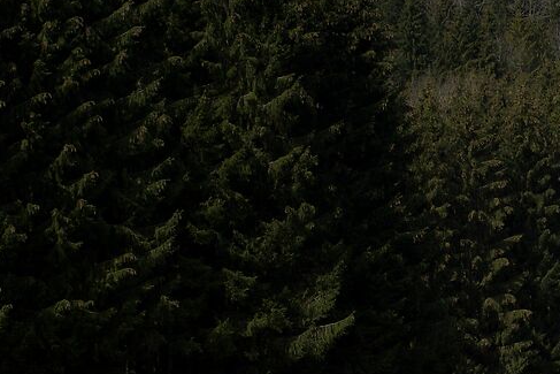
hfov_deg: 10.3
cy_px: 319
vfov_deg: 7.0
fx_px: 3065
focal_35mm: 197
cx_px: 623
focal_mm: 40
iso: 100
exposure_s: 1/80
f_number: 10
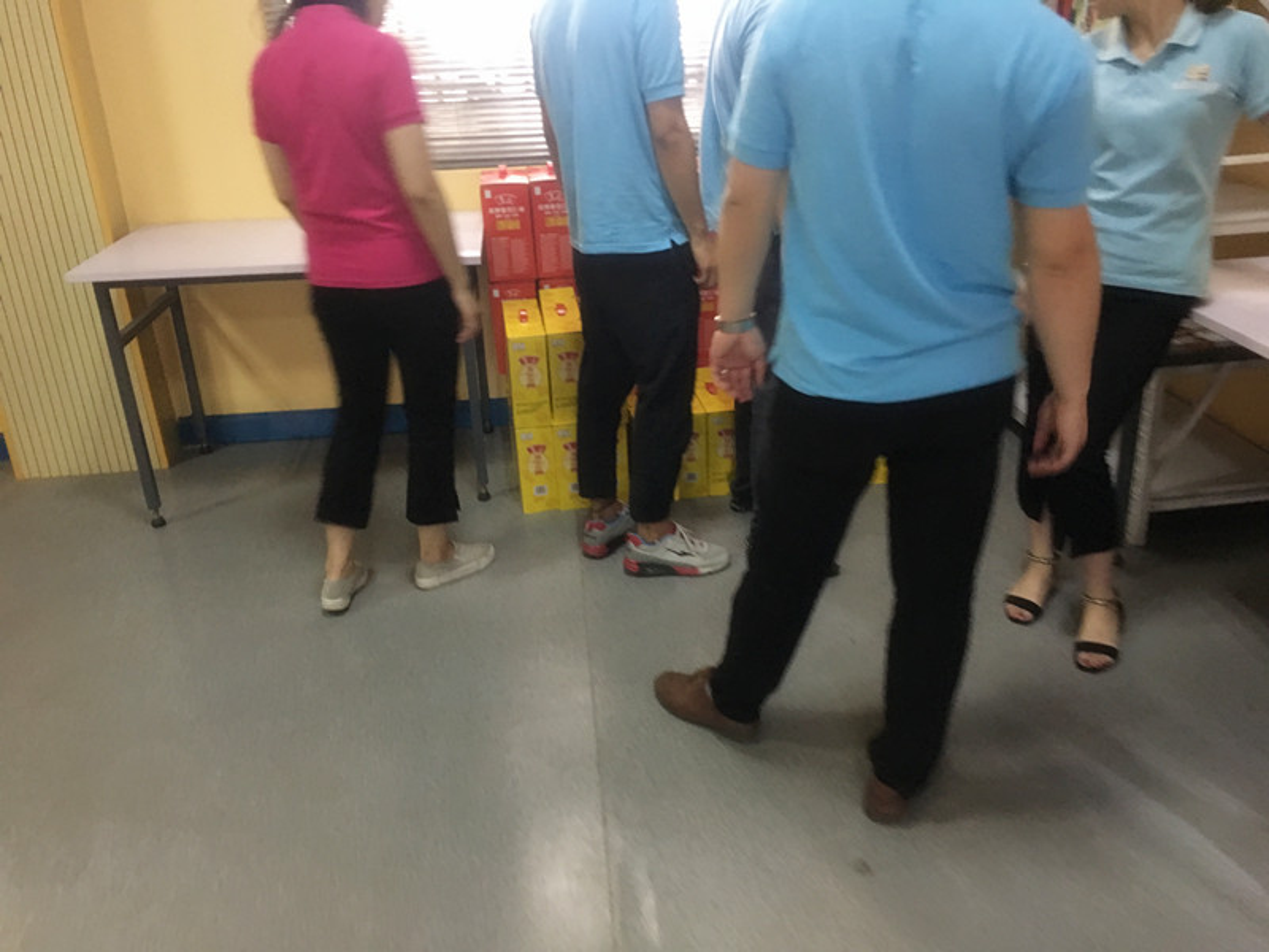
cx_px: 634
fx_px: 1063
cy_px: 476
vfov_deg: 48.2
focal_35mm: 29
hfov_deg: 61.7
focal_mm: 4.15
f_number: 2.2
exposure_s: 1/4
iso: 100
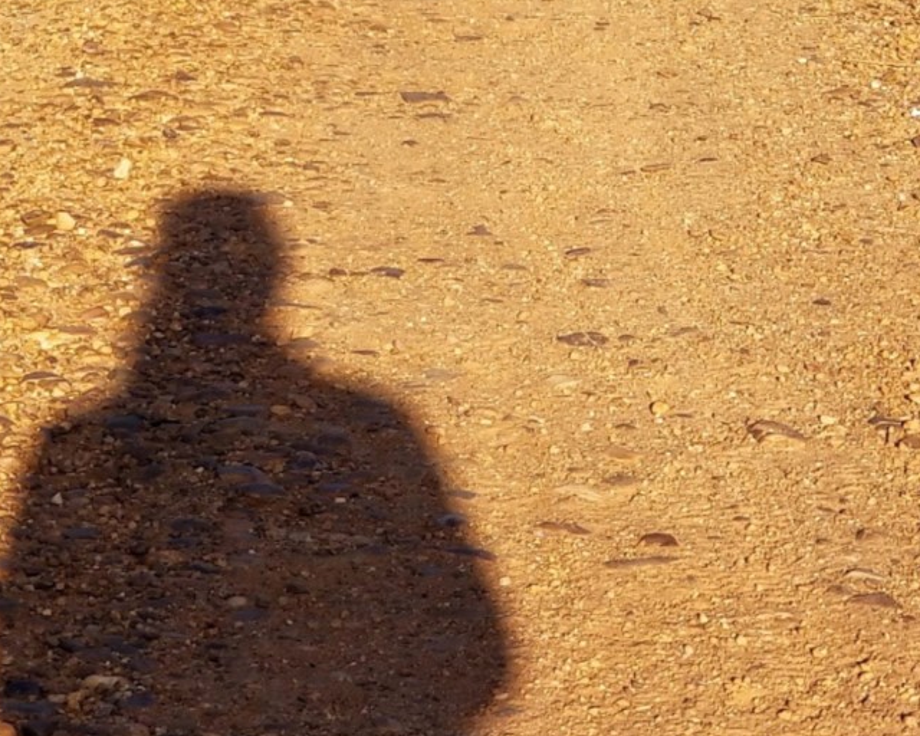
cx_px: 191
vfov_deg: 9.5
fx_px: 4357
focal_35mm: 160
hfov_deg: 12.0
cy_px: -234
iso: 25
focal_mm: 6
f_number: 2.4
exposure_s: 1/959
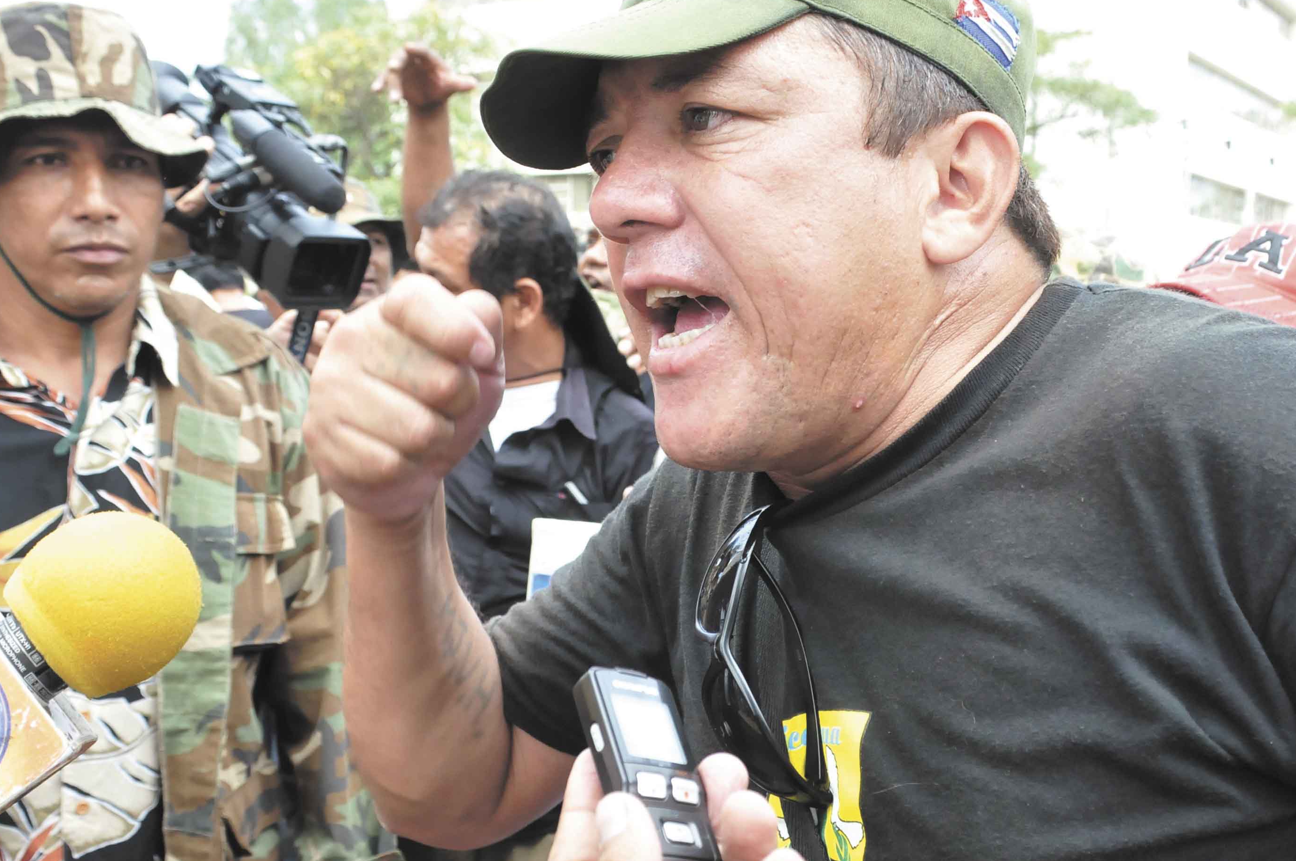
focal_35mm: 42
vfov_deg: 31.8
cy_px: 498
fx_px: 1510
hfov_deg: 46.3
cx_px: 731
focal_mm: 18
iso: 1000
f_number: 5.6
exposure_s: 1/500
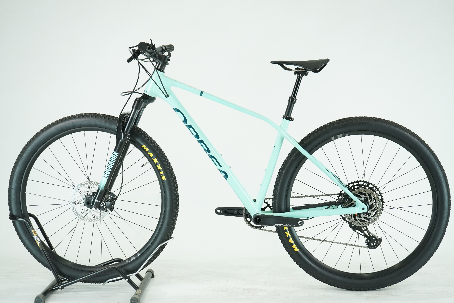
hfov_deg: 36.2
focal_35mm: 55
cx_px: 227
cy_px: 152
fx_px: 694
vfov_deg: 24.6
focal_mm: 55
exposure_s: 1/200
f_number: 5.6
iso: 1600
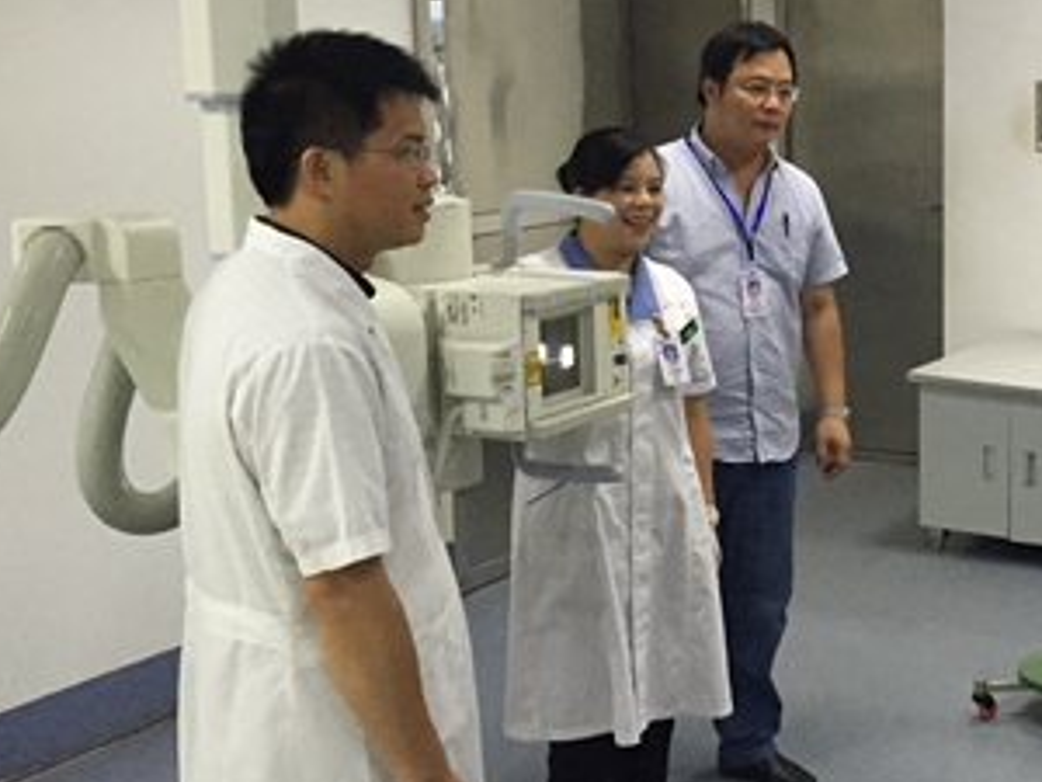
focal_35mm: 58
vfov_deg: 25.2
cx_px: 875
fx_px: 1746
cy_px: 309
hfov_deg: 32.1
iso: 250
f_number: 2.2
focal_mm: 4.15
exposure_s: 1/30
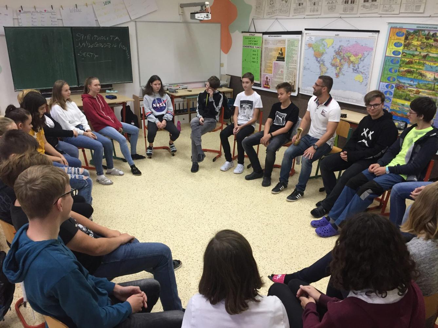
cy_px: 164
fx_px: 367
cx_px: 219
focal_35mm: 29
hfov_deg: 61.7
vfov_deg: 48.2
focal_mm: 4.15
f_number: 2.2
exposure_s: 1/33
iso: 64
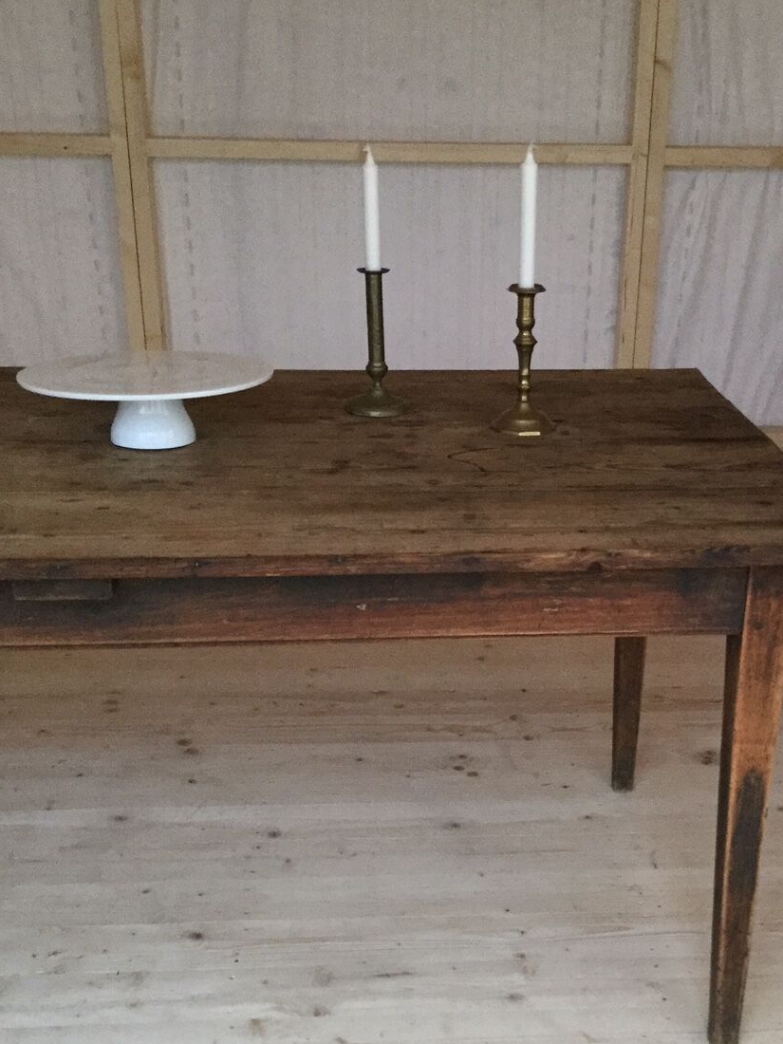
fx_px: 1387
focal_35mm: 46
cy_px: 685
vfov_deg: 40.8
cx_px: 484
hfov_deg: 31.4
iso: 200
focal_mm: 3.3
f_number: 2.4
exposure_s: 1/33
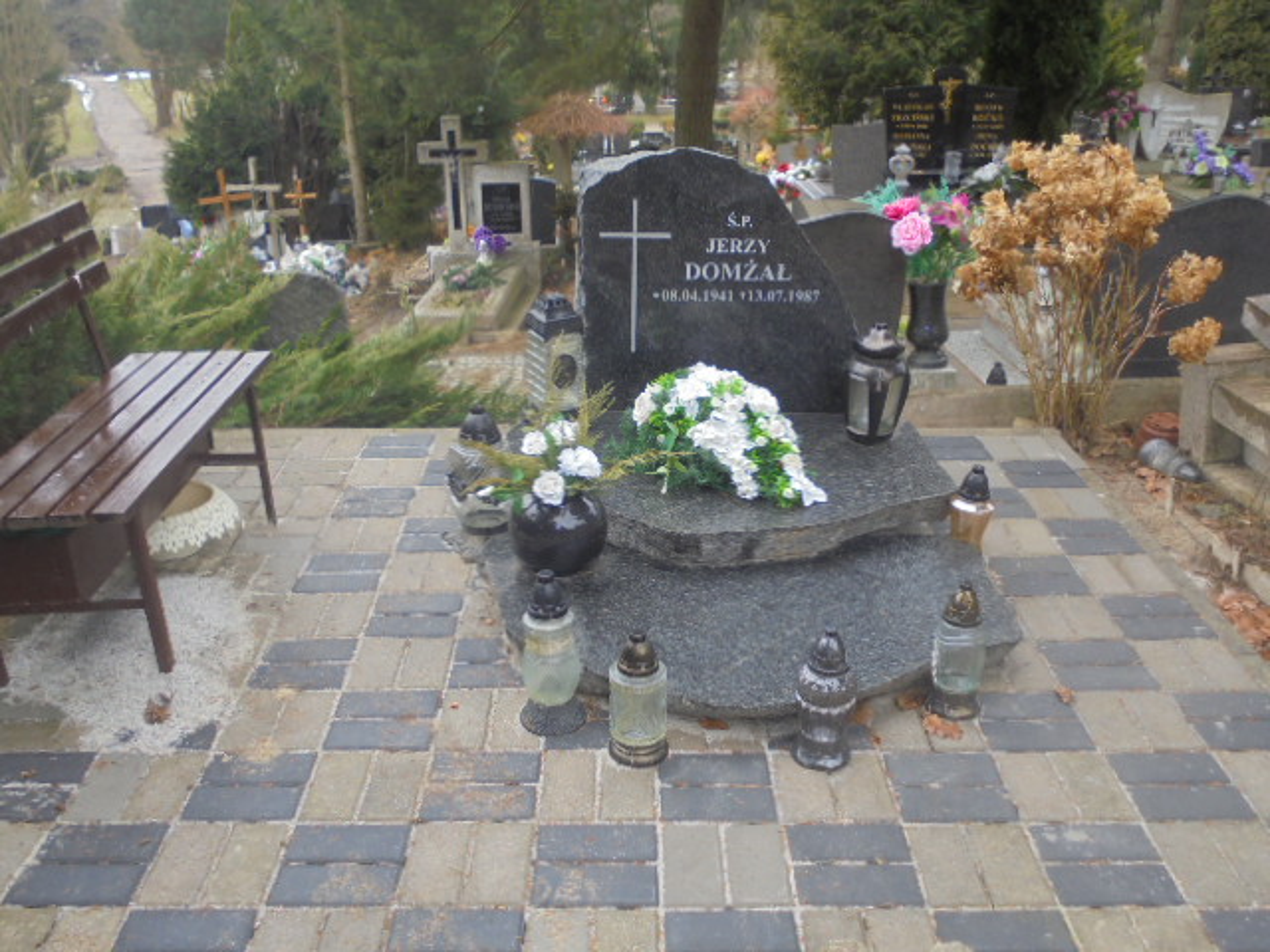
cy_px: 476
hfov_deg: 54.0
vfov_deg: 41.8
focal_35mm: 34
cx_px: 635
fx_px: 1247
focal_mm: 6.1
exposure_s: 1/40
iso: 100
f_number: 4
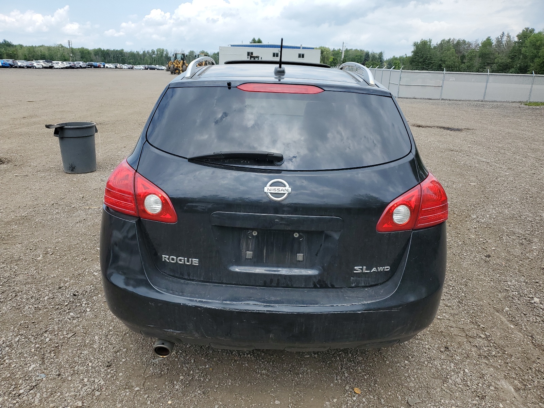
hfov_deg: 67.3
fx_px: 409
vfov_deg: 53.1
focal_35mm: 26
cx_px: 272
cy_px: 204
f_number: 1.5
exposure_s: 1/2000
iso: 50
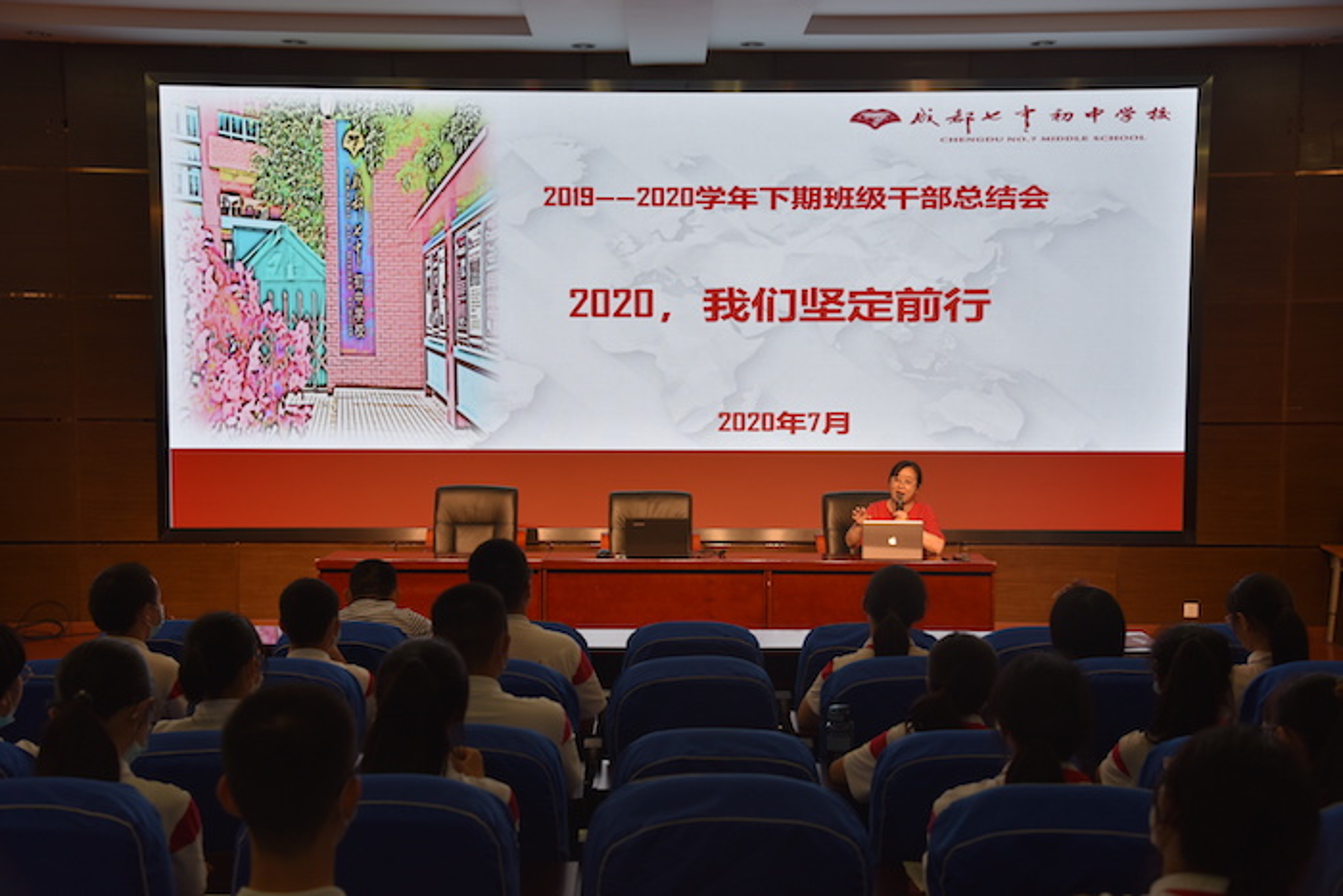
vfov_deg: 30.5
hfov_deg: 44.5
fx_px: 1642
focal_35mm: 44
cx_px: 672
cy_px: 448
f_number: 4.5
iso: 400
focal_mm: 44
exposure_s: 1/100
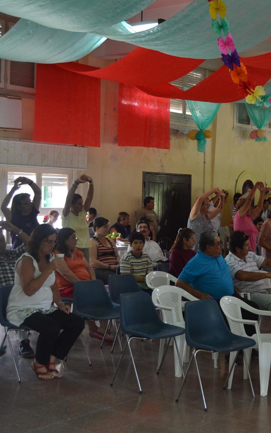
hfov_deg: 21.2
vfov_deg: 34.5
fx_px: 697
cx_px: 280
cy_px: 215
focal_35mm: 59
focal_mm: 24
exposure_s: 1/60
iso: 500
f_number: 4
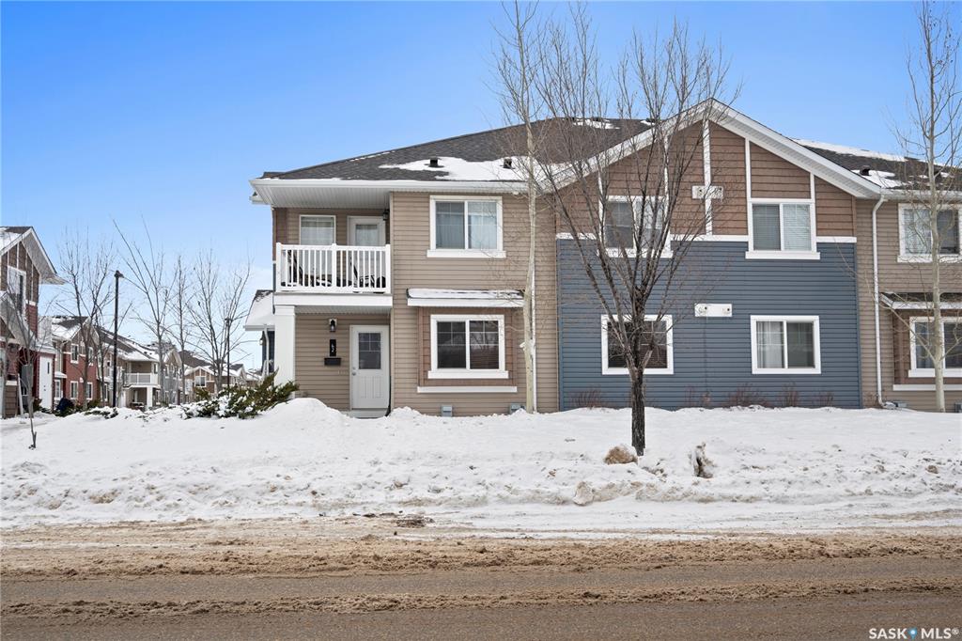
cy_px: 320
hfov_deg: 55.1
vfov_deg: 38.3
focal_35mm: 34
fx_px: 922
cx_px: 481
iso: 100
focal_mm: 23
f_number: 8
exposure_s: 1/20
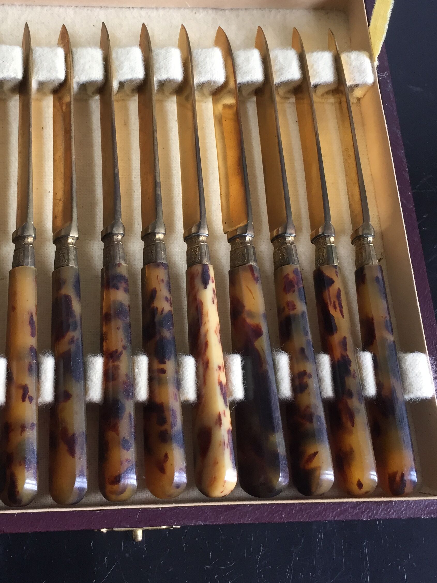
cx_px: 134
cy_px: 255
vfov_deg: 44.7
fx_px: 707
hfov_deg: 33.9
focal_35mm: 42
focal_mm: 4.15
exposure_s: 1/30
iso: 32
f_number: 2.2
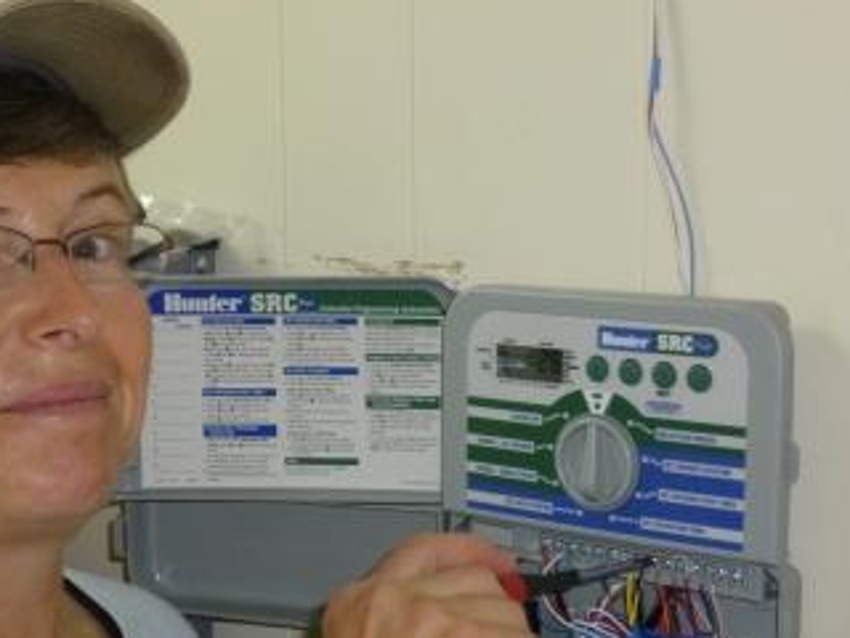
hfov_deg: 30.6
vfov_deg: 23.2
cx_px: 329
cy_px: 420
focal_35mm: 63
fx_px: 1547
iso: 400
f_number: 3.9
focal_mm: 8
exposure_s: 1/60
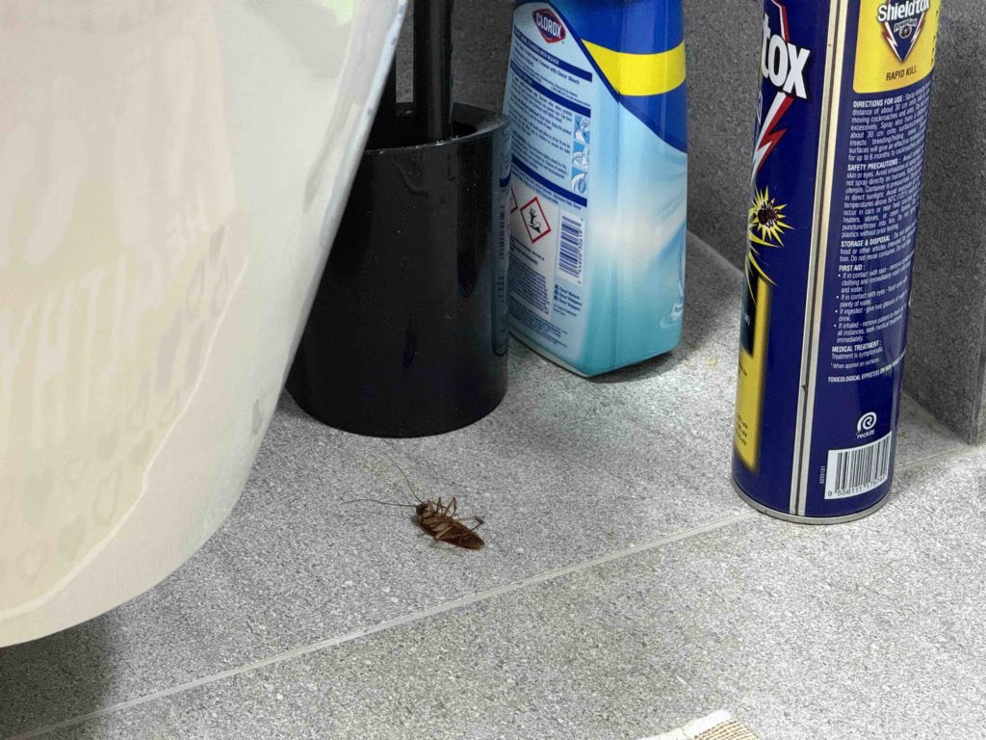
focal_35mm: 120
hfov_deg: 16.4
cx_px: 493
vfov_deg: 12.3
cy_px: 370
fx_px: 3418
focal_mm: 15.66
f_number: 2.8
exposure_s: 1/33
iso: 500
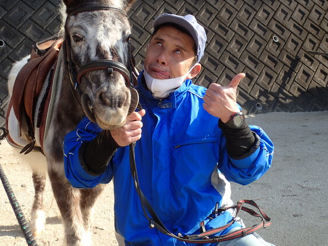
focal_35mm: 52
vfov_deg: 28.0
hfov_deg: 36.7
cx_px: 136
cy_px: 93
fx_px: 493
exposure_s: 1/250
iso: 100
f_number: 4
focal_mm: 7.34
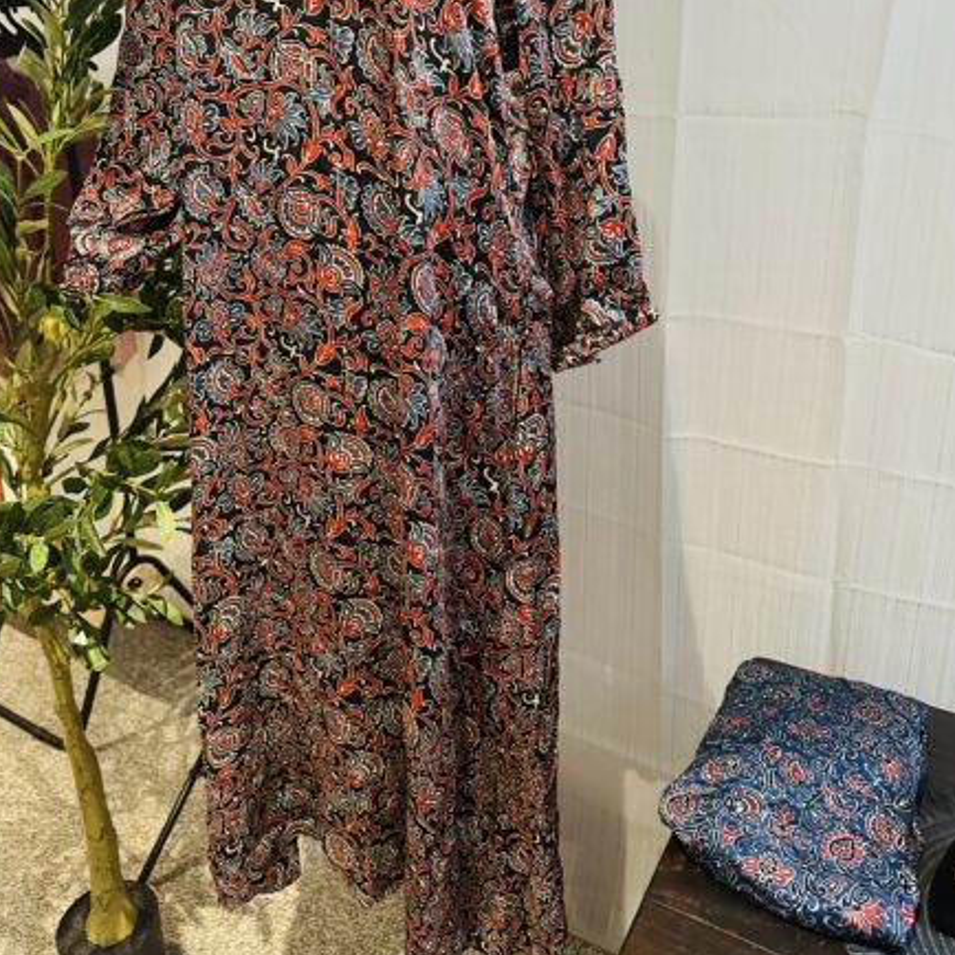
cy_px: 314
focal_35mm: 29
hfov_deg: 55.6
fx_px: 905
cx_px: 474
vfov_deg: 54.4
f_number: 1.78
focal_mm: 6.86
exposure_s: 1/40
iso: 640
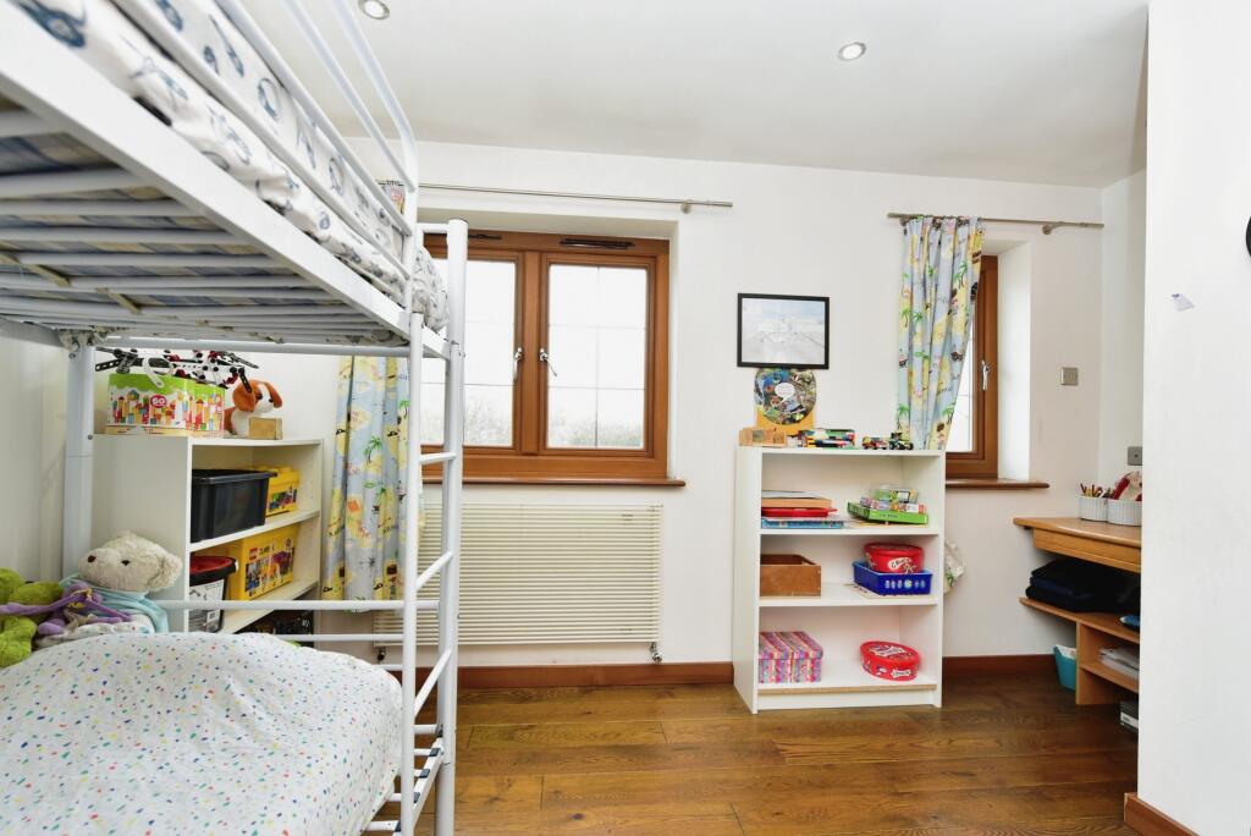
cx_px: 626
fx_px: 487
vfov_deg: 81.3
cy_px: 418
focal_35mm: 14
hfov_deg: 104.2
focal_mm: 14
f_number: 4.8
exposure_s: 1/90
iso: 400
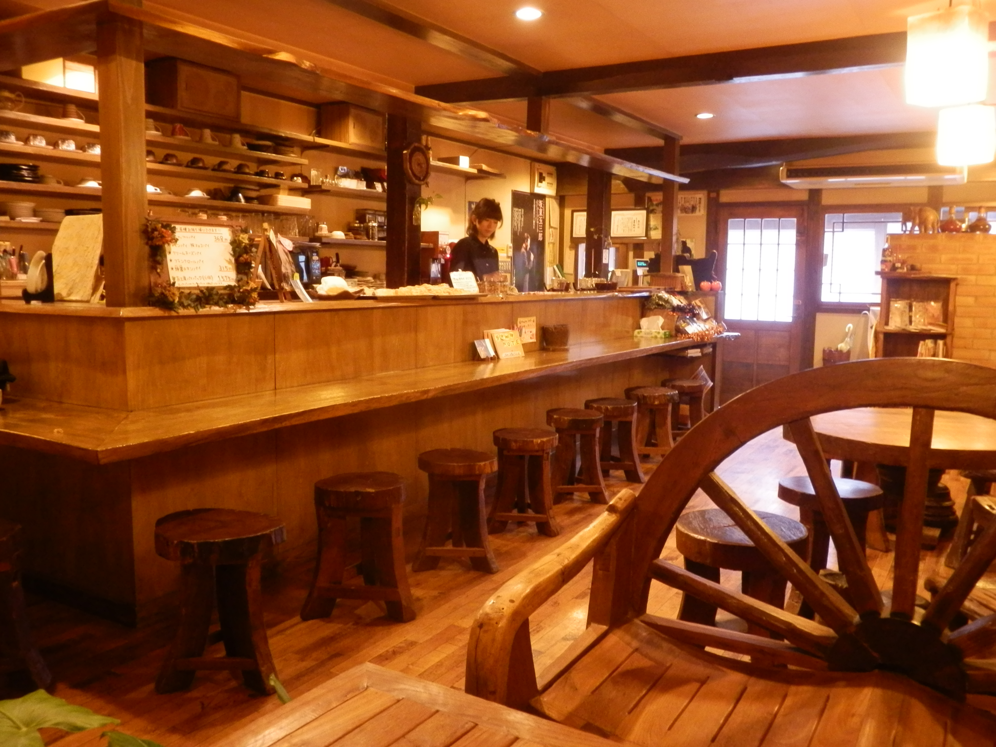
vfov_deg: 46.8
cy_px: 374
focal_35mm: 30
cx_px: 498
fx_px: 863
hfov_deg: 60.0
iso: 800
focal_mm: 5.4
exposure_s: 1/4
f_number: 3.5
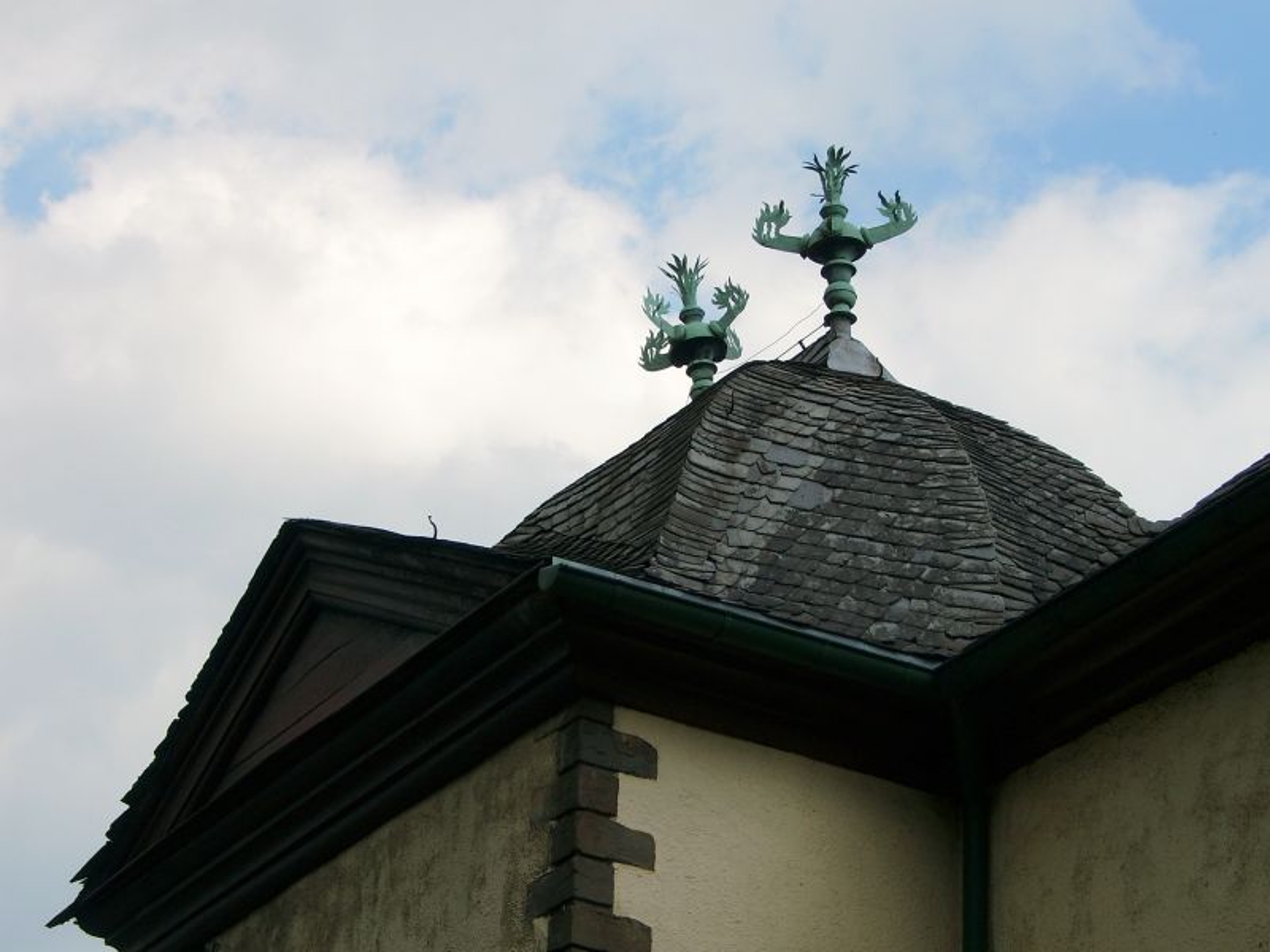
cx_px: 635
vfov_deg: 15.2
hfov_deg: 20.2
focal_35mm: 97
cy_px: 476
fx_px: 3559
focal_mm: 20.05
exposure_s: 1/666
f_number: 4
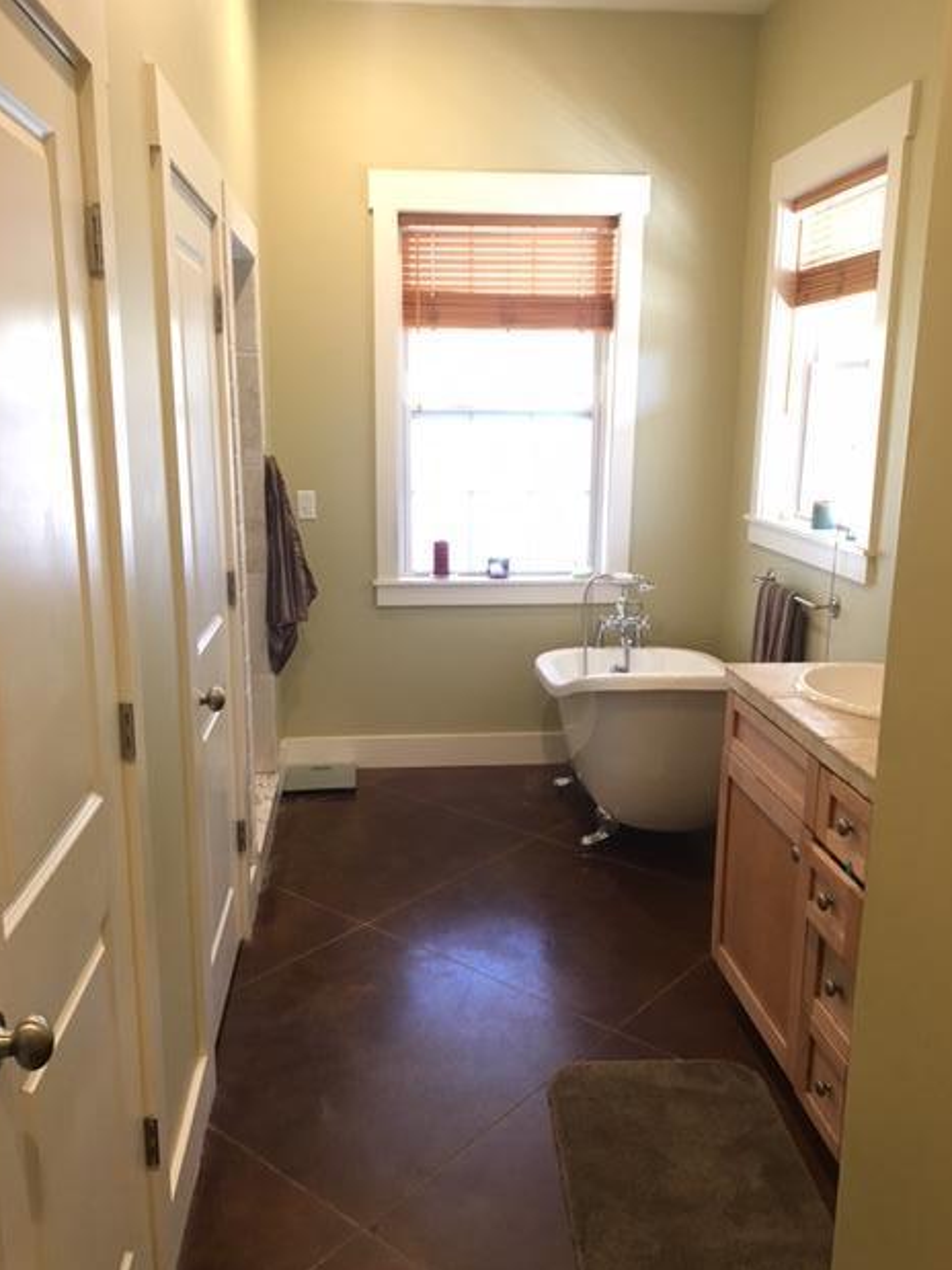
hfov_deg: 46.8
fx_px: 1100
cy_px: 654
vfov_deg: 60.0
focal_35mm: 30
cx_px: 474
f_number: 2.2
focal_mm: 4.15
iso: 125
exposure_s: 1/30
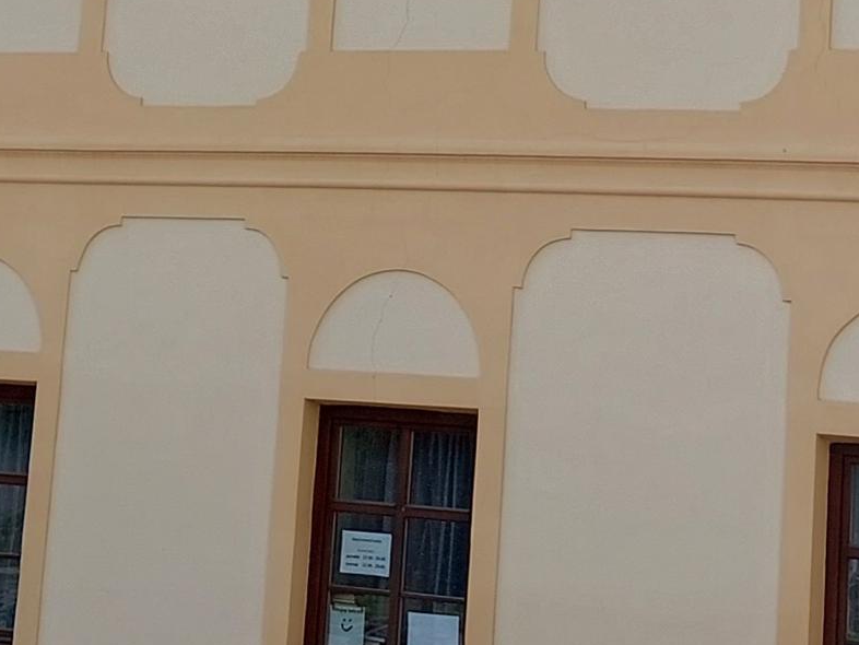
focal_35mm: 125
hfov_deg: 15.7
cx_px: 284
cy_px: -32
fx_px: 3103
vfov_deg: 11.7
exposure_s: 1/1167
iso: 25
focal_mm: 5.23
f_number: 1.8
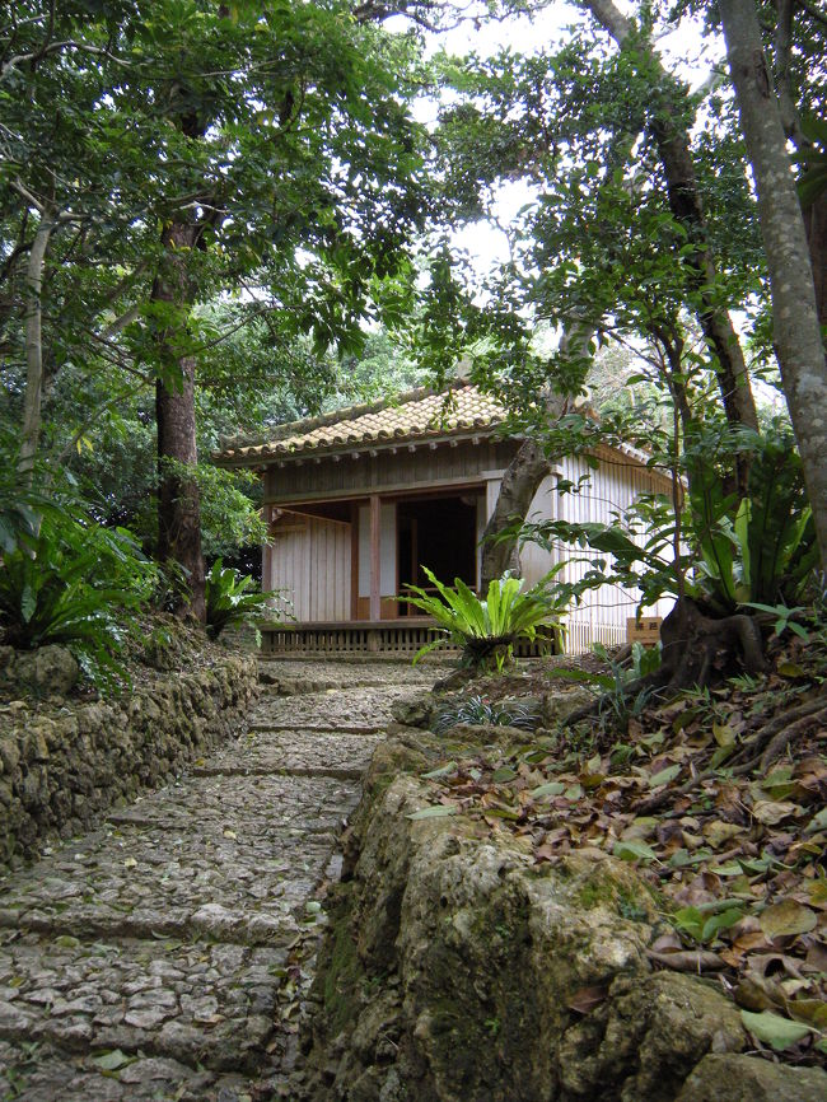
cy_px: 551
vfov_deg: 52.6
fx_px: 1114
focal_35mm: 35
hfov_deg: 40.7
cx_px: 414
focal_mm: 5.9
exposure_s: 1/55.4
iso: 189
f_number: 3.8
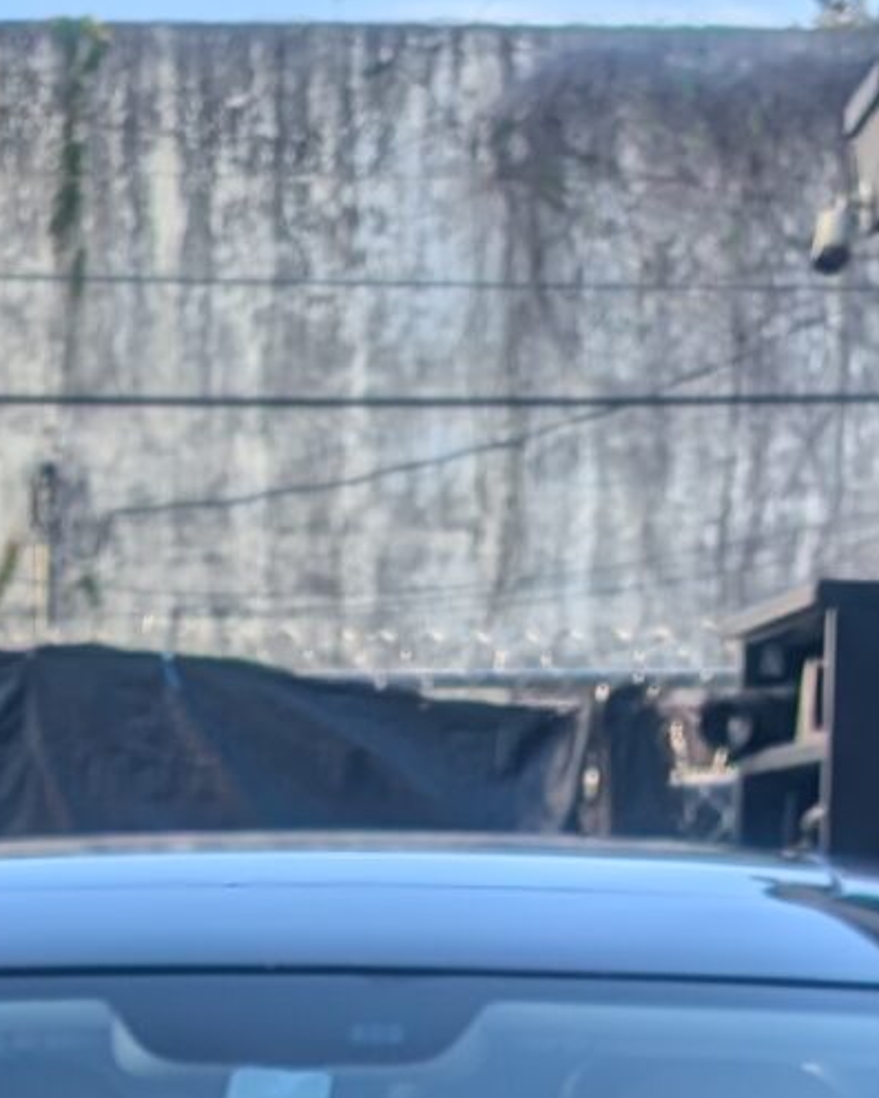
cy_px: 2103
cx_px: 195
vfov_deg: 13.8
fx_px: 3934
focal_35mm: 121
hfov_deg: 12.7
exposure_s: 1/654
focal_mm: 6.9
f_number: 1.68
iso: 21
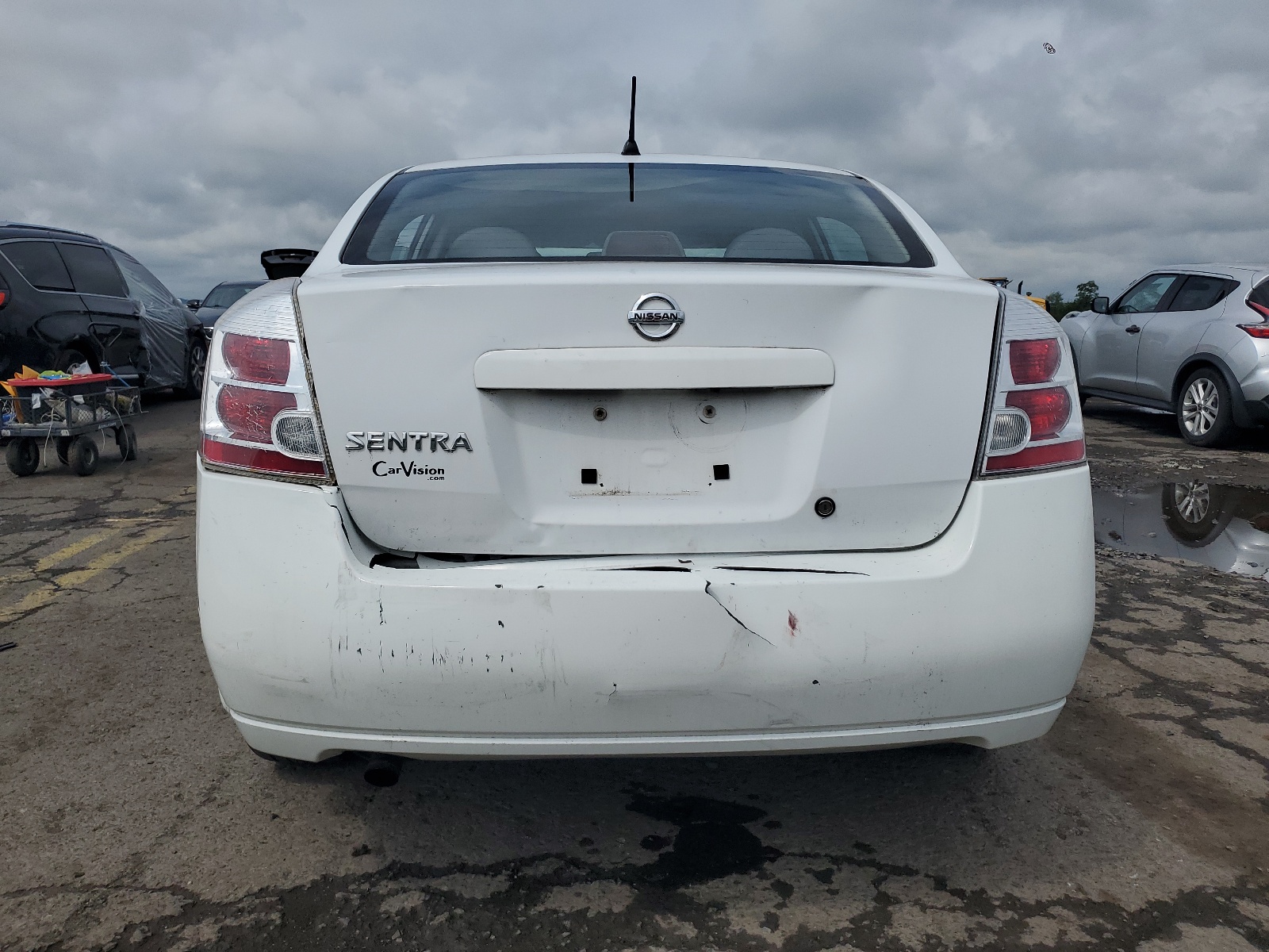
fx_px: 953
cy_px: 476
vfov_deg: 53.1
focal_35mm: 26
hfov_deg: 67.3
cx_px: 634
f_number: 1.5
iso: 52
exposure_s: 1/10000
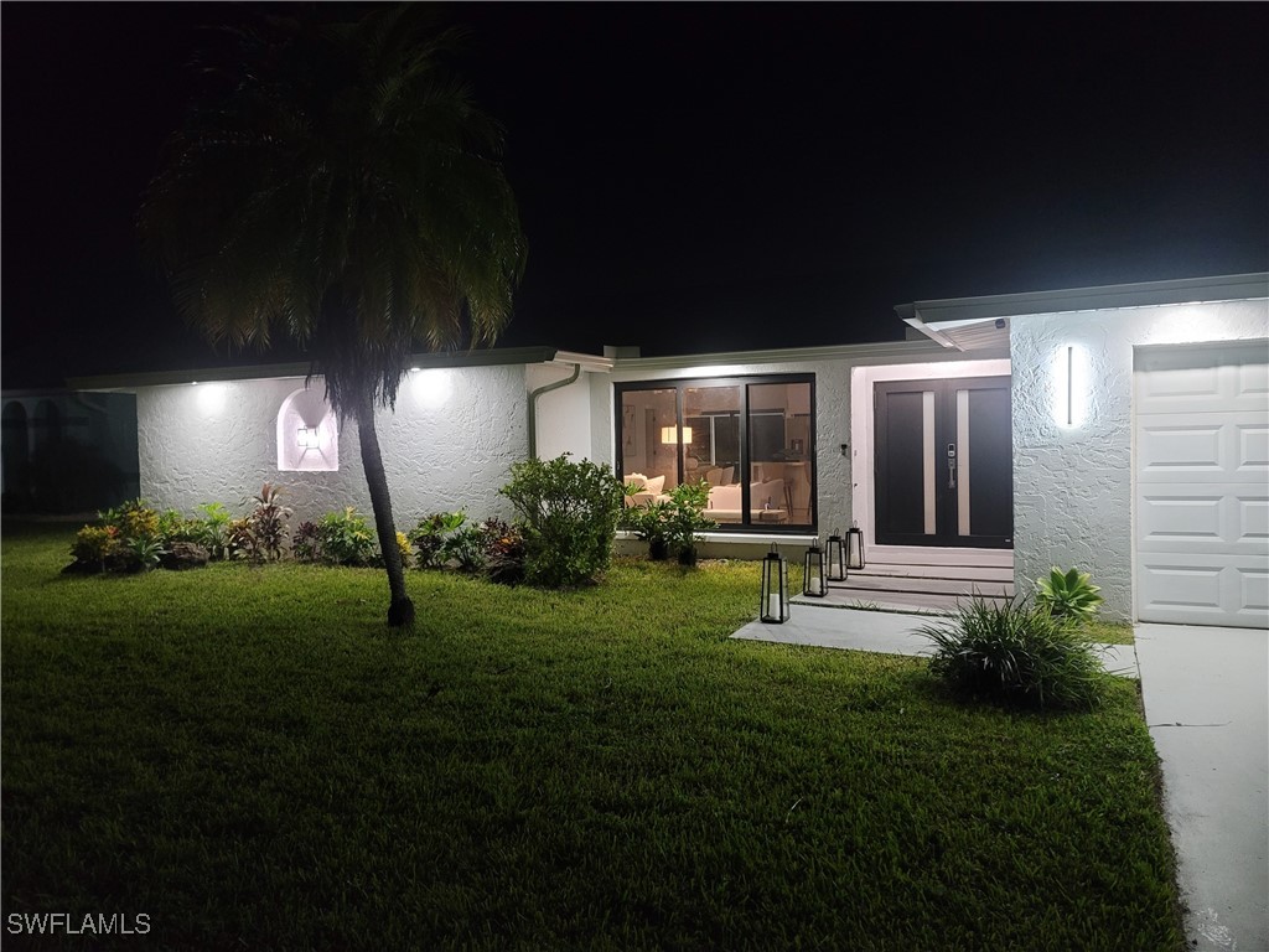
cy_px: 476
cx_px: 634
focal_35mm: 25
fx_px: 916
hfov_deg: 69.4
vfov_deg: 54.9
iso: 640
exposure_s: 1/40
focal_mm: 7
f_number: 1.8
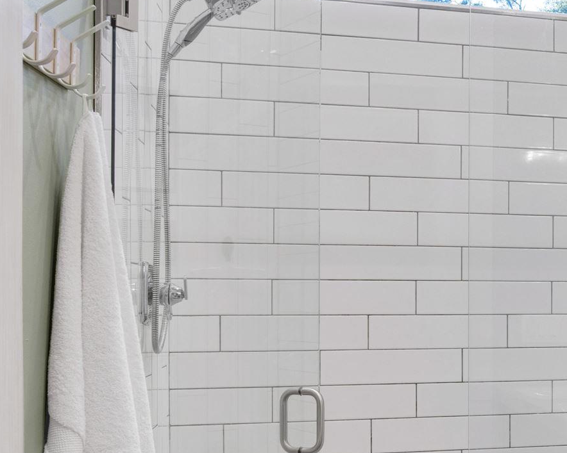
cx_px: 773
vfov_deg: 24.5
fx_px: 1040
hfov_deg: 25.4
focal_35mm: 62
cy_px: 299
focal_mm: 19
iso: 200
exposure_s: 1/2.5
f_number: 11
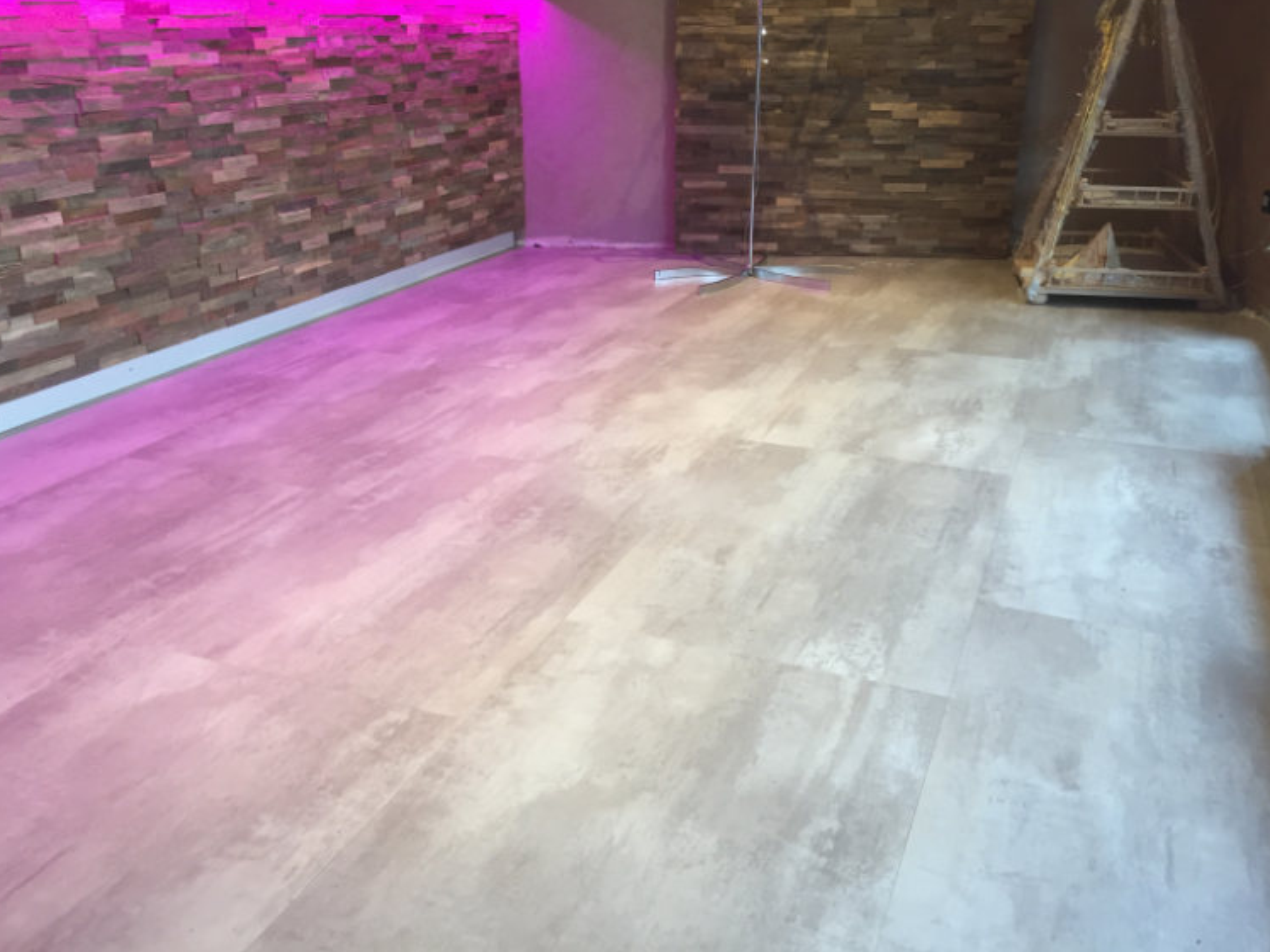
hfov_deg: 58.3
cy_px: 446
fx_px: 1137
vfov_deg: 45.4
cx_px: 659
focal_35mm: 31
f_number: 2.2
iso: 125
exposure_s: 1/33
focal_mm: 4.2
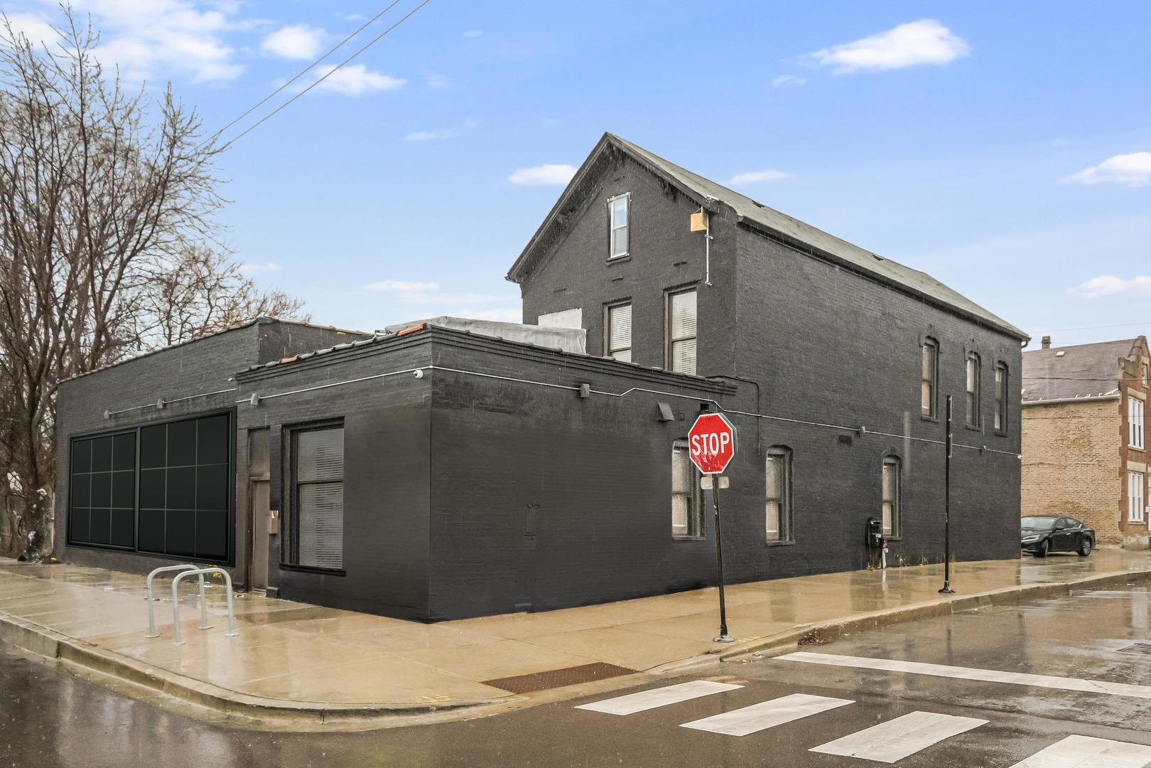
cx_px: 576
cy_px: 384
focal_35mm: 24
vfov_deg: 53.1
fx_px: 767
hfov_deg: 73.7
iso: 1250
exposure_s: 1/200
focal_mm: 16
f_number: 9
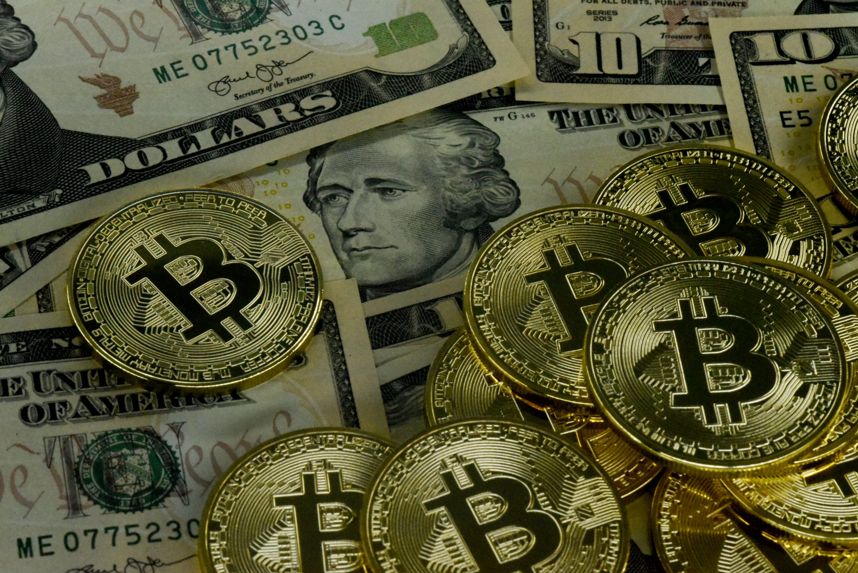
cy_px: 286
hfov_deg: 19.4
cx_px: 429
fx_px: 2503
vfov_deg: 13.1
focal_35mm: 105
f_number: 32
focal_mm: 105
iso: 12800
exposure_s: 1/160
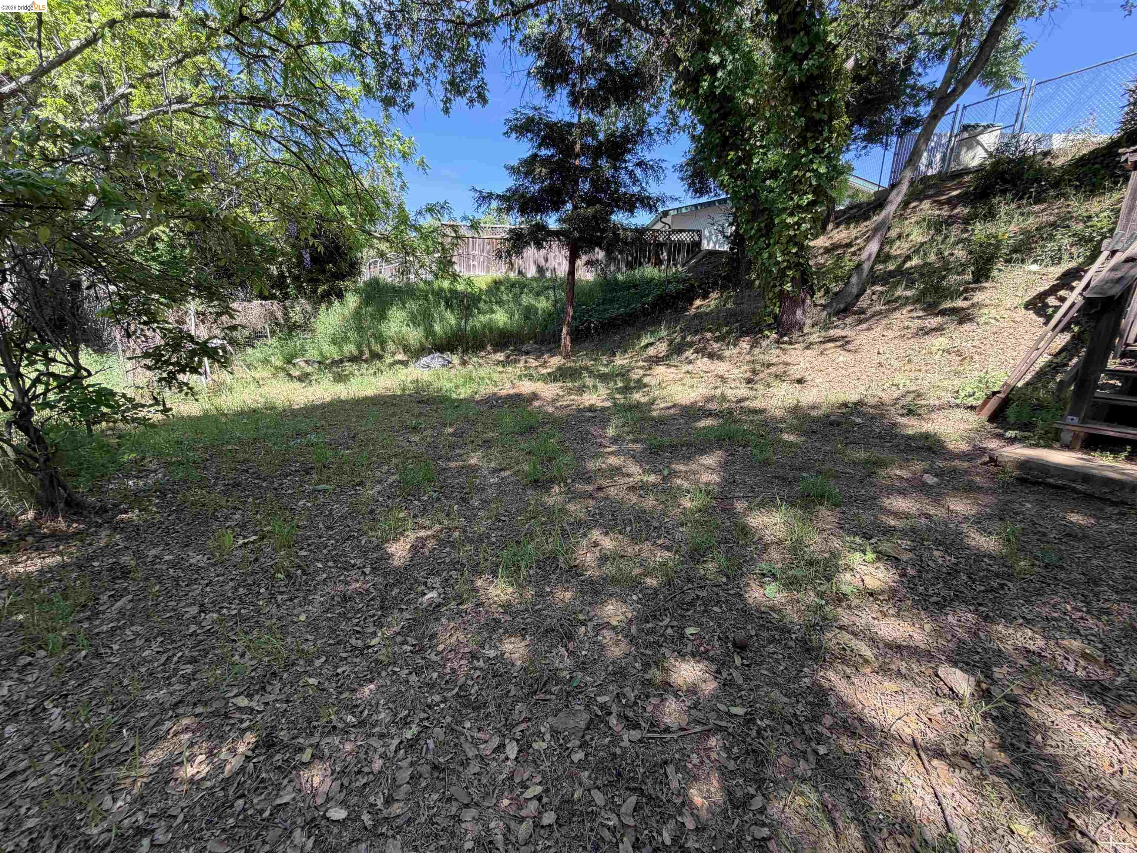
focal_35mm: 14
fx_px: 460
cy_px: 426
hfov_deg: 102.1
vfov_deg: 85.7
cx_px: 568
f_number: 2.2
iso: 50
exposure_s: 1/164
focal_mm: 2.22
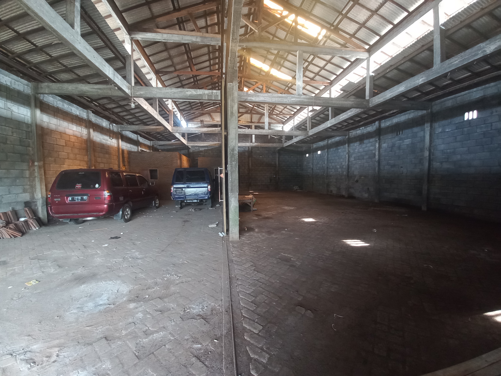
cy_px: 188
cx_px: 250
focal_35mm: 13
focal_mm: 1.42
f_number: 2.2
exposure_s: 1/25
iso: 160
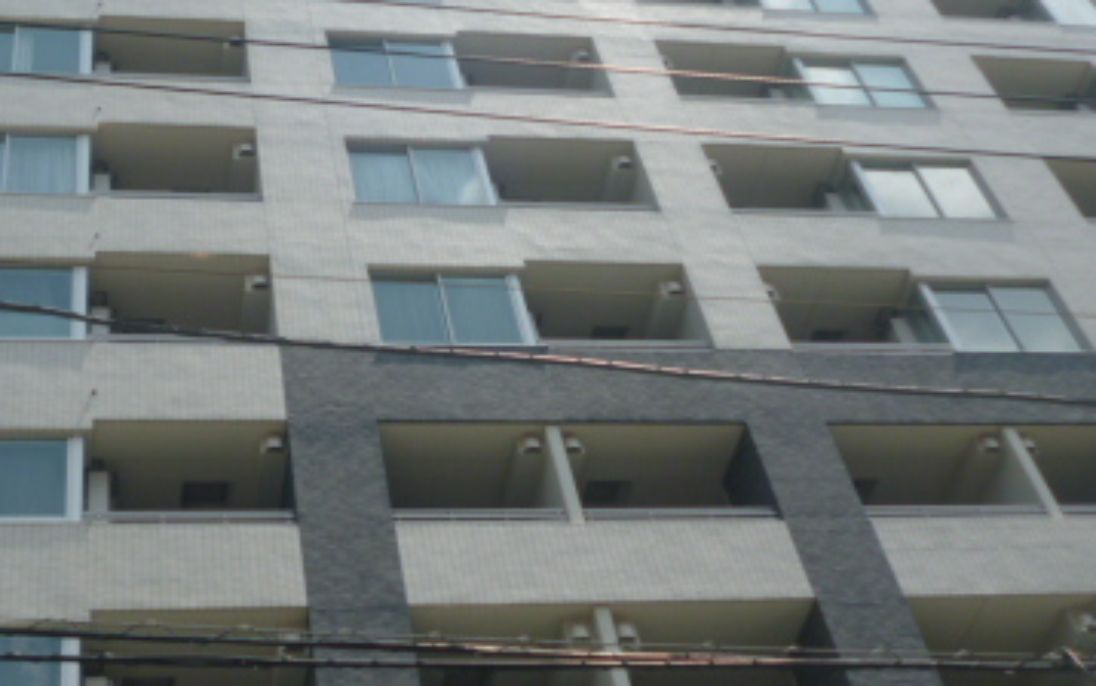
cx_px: 355
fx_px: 1584
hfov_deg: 37.7
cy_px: 236
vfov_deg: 24.3
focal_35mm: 53
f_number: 9
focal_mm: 5
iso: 100
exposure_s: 1/125
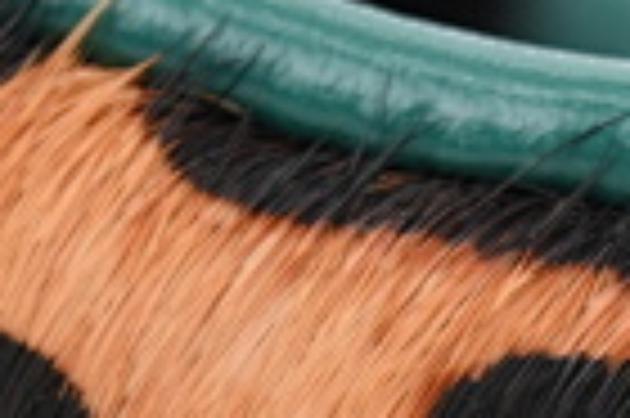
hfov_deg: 2.2
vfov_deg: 1.5
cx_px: 1206
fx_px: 16221
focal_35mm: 928
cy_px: 1335
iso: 400
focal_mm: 120
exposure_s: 1/100
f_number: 10
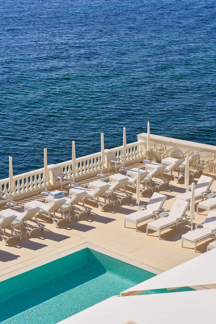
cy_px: 162
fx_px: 765
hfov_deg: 16.1
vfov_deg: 23.9
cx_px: 108
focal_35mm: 85
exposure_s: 1/250
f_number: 10
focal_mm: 85
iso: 100
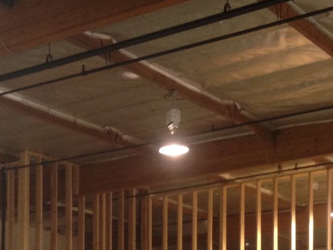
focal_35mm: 91
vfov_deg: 15.5
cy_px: 323
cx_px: 228
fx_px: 876
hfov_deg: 21.4
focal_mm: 4.28
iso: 125
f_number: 2.4
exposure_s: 1/20
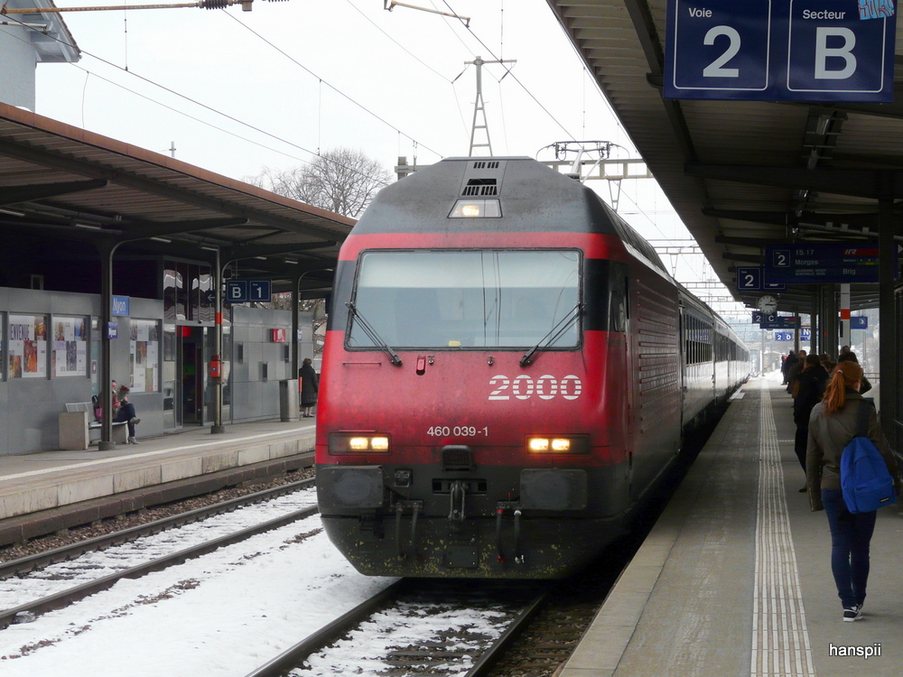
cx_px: 452
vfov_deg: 17.4
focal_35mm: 85
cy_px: 338
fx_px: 2217
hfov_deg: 23.0
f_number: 4.5
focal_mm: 14
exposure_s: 1/160
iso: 100
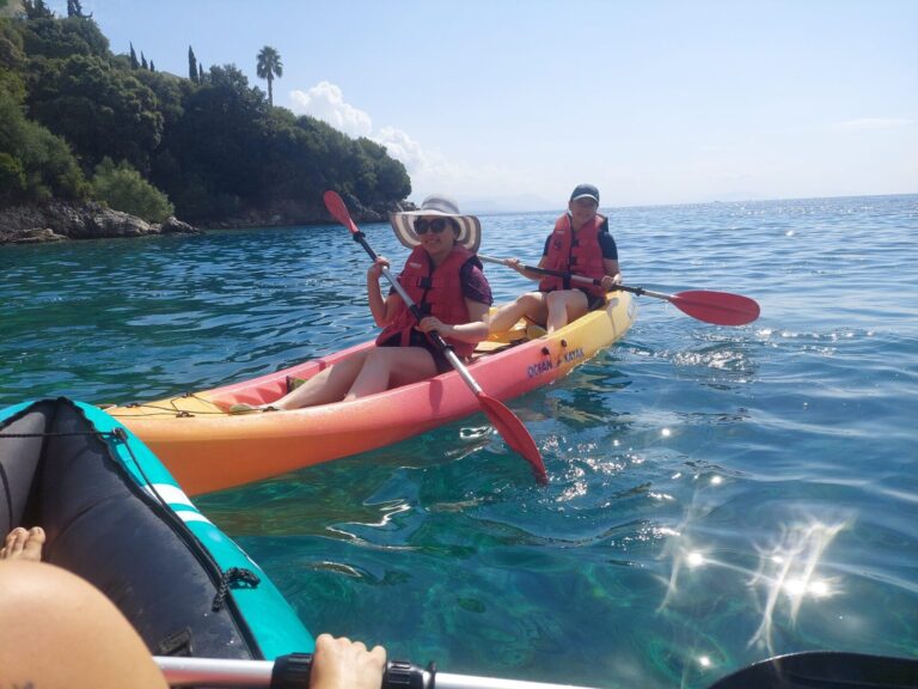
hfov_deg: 71.6
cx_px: 459
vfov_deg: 56.8
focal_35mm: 24
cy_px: 344
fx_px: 636
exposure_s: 1/2343
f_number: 1.8
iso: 40
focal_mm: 5.23
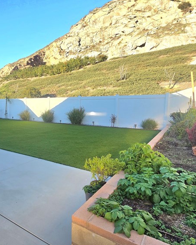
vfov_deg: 72.6
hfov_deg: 57.2
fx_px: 167
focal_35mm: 23
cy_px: 127
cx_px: 45
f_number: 2.2
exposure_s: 1/1250
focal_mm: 2.2
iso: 50
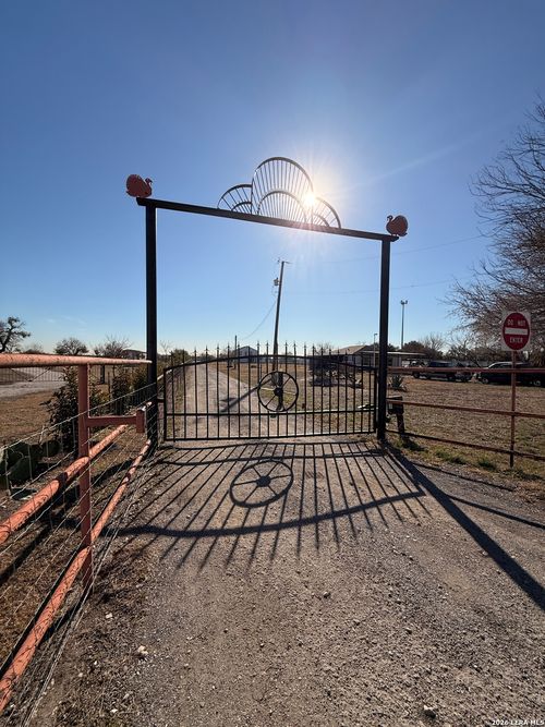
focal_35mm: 14
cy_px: 364
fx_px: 294
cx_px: 272
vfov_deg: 102.1
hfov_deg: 85.7
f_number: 2.2
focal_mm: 2.22
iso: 50
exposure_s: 1/6173
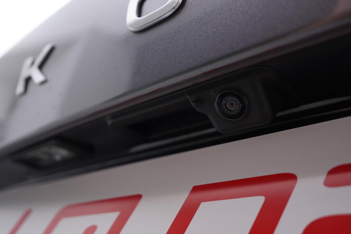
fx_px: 351
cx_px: 176
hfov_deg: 53.1
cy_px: 117
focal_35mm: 36
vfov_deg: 36.9
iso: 125
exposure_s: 1/50
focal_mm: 24
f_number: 3.2
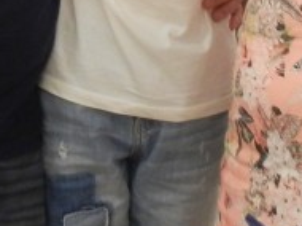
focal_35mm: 162
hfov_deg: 12.2
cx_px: 165
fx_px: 1412
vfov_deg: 8.8
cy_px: -161
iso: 400
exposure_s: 1/4.3
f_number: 3.5
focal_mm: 5.4
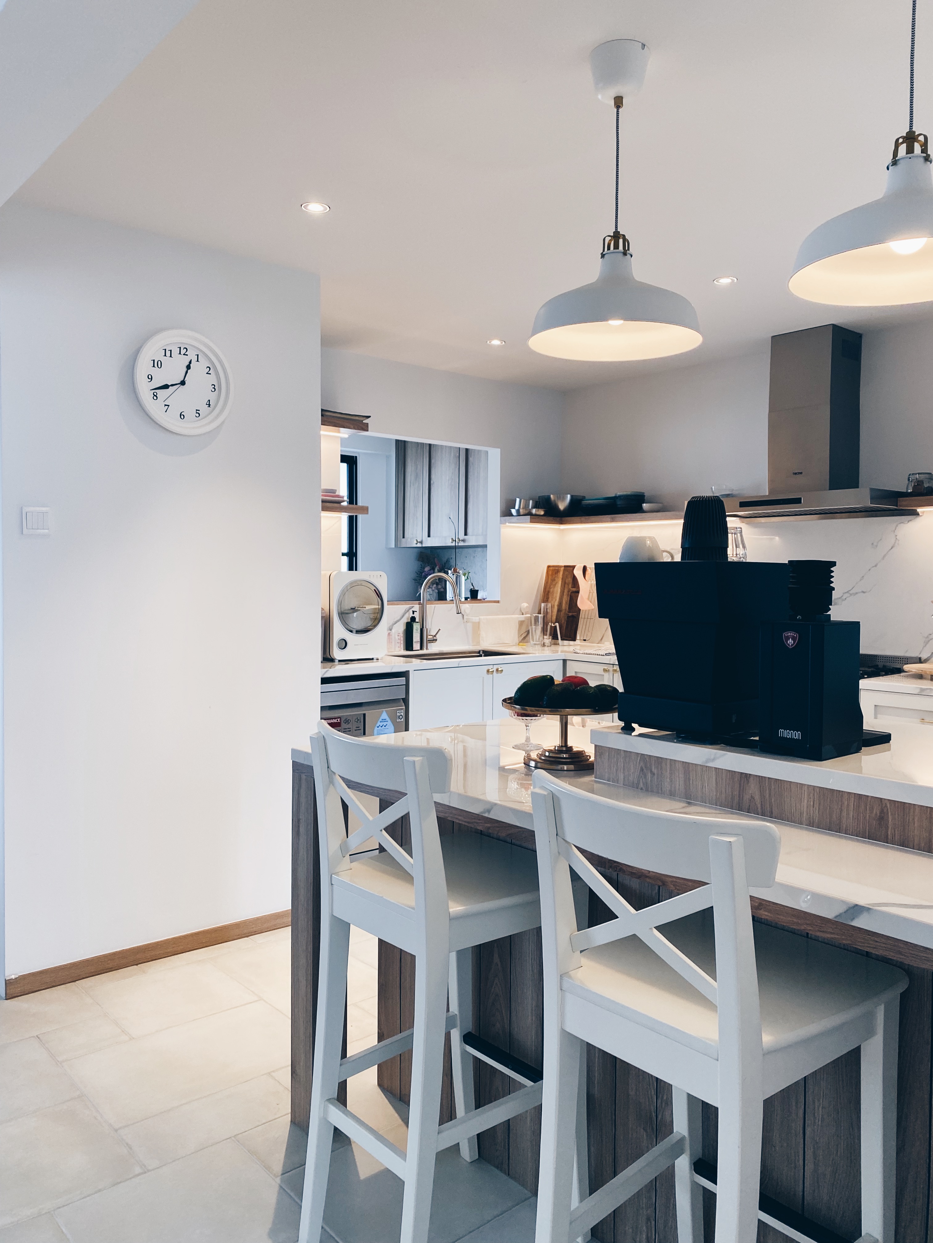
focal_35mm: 26
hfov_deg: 53.1
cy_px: 622
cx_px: 466
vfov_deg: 67.3
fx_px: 934
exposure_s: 1/121
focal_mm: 4.25
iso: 100
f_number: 1.8
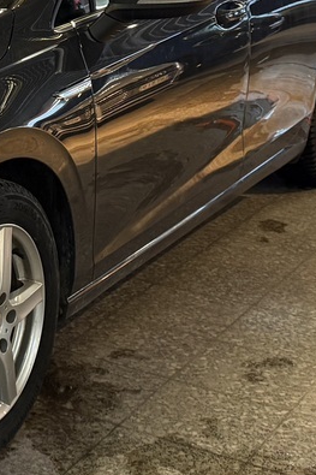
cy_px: 43
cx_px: -93
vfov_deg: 21.9
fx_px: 1199
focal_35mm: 91
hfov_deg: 14.4
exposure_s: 1/50
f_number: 1.78
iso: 250
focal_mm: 6.76
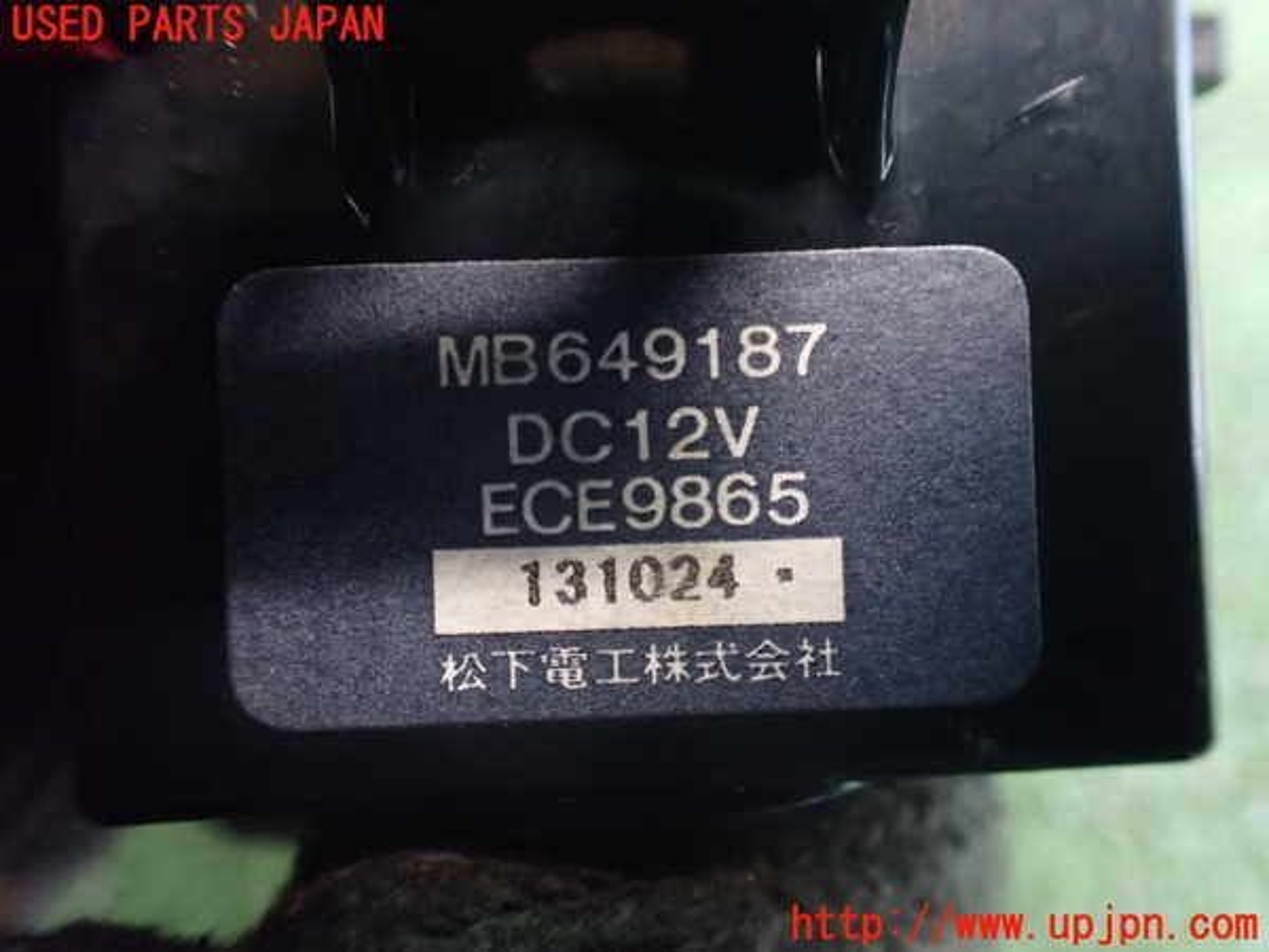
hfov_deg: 60.0
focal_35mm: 30
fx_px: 1100
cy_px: 476
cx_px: 634
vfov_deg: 46.8
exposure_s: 1/30
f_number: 2.3
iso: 1250
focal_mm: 5.4
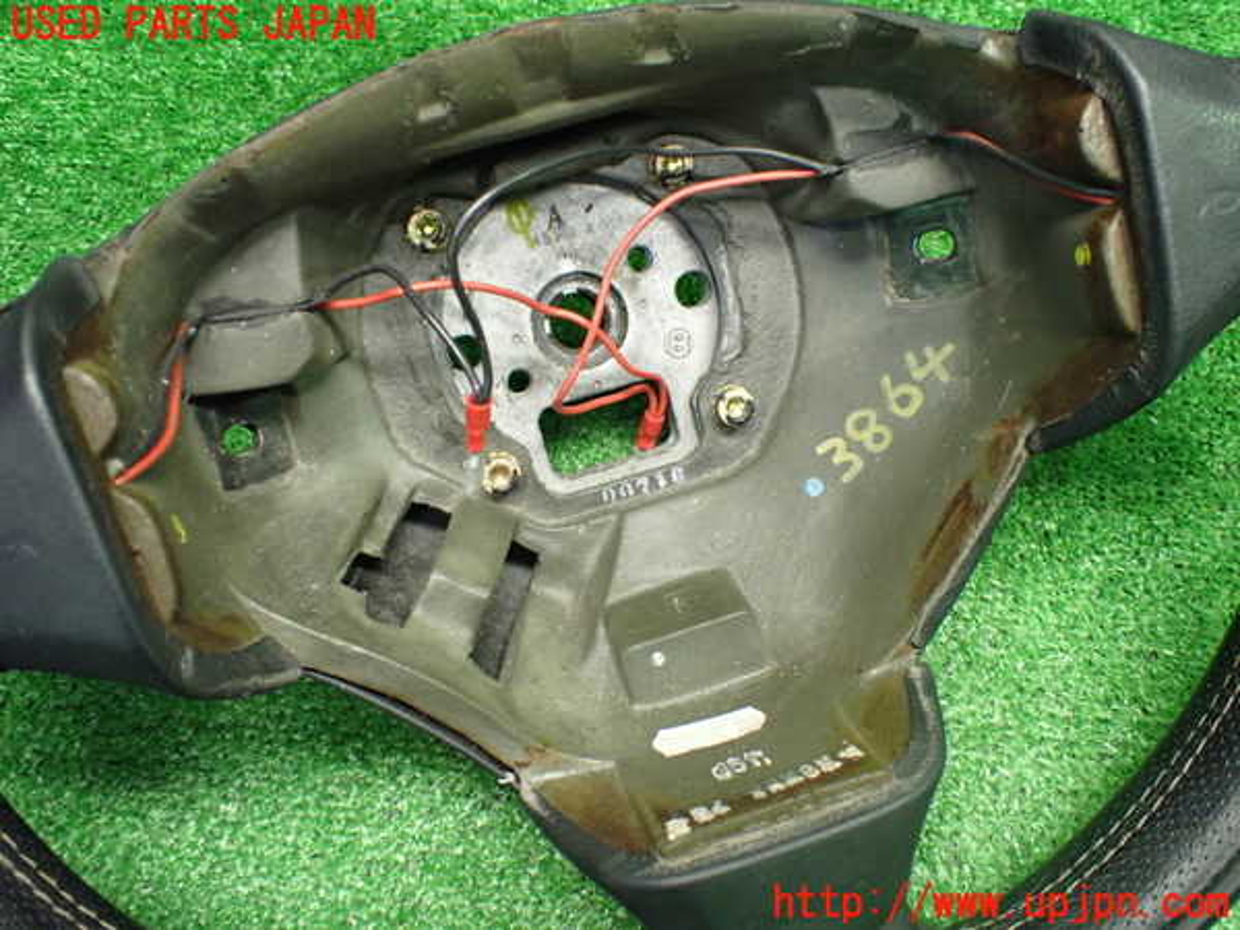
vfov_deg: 46.8
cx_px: 620
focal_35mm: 30
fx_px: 1075
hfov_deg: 60.0
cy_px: 465
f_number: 2.3
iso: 800
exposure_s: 1/60
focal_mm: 5.4
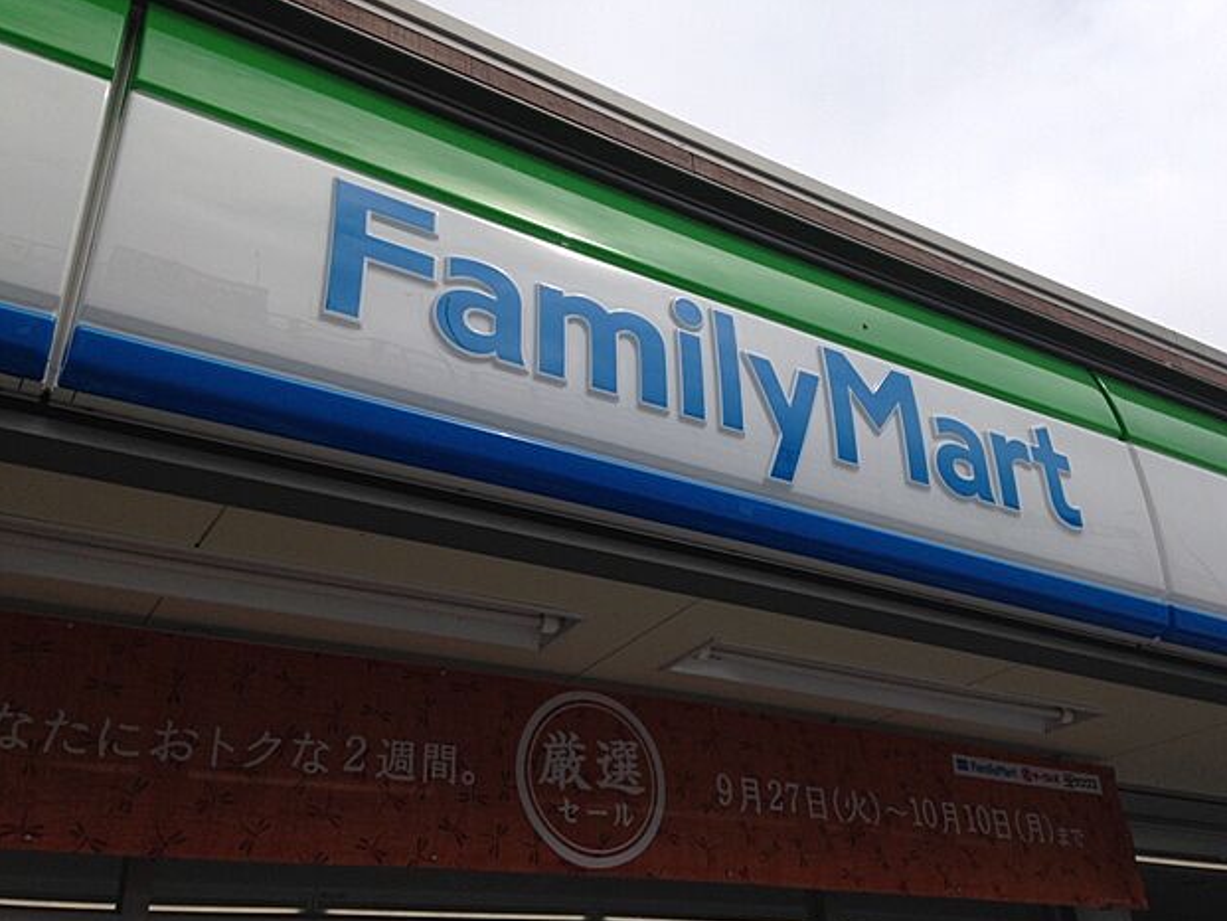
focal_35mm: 34
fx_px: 1205
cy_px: 455
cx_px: 628
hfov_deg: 53.9
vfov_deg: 41.8
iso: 50
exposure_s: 1/2710
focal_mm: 4.12
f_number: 2.4
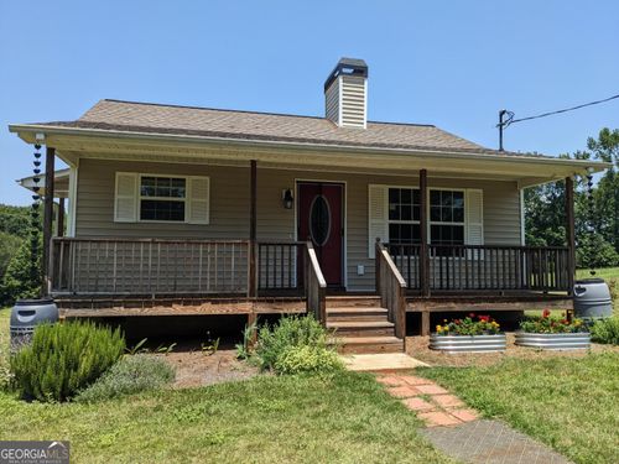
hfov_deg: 65.3
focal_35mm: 27
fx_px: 483
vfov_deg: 51.4
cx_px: 310
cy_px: 232
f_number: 1.73
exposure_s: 1/2132
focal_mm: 4.38
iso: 50
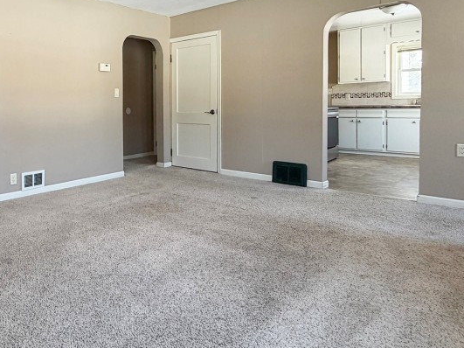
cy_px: 115
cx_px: 95
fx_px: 362
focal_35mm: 27
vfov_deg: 50.4
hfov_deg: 60.3
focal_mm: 2.22
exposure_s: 1/121
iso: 160
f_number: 2.2
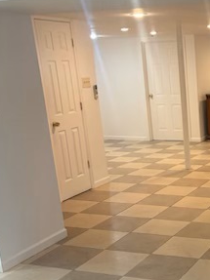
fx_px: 469
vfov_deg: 32.6
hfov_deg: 23.7
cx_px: 230
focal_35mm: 58
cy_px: 212
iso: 125
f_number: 1.6
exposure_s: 1/60
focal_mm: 5.96
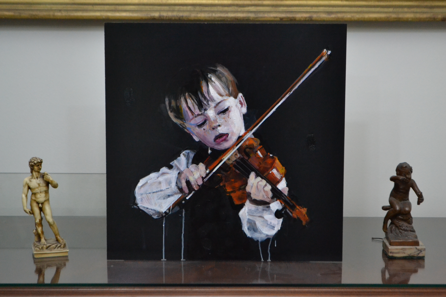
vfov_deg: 17.5
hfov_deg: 26.0
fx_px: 966
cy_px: 148
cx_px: 223
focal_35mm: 78
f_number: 5.6
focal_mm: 52
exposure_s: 1/60
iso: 2800
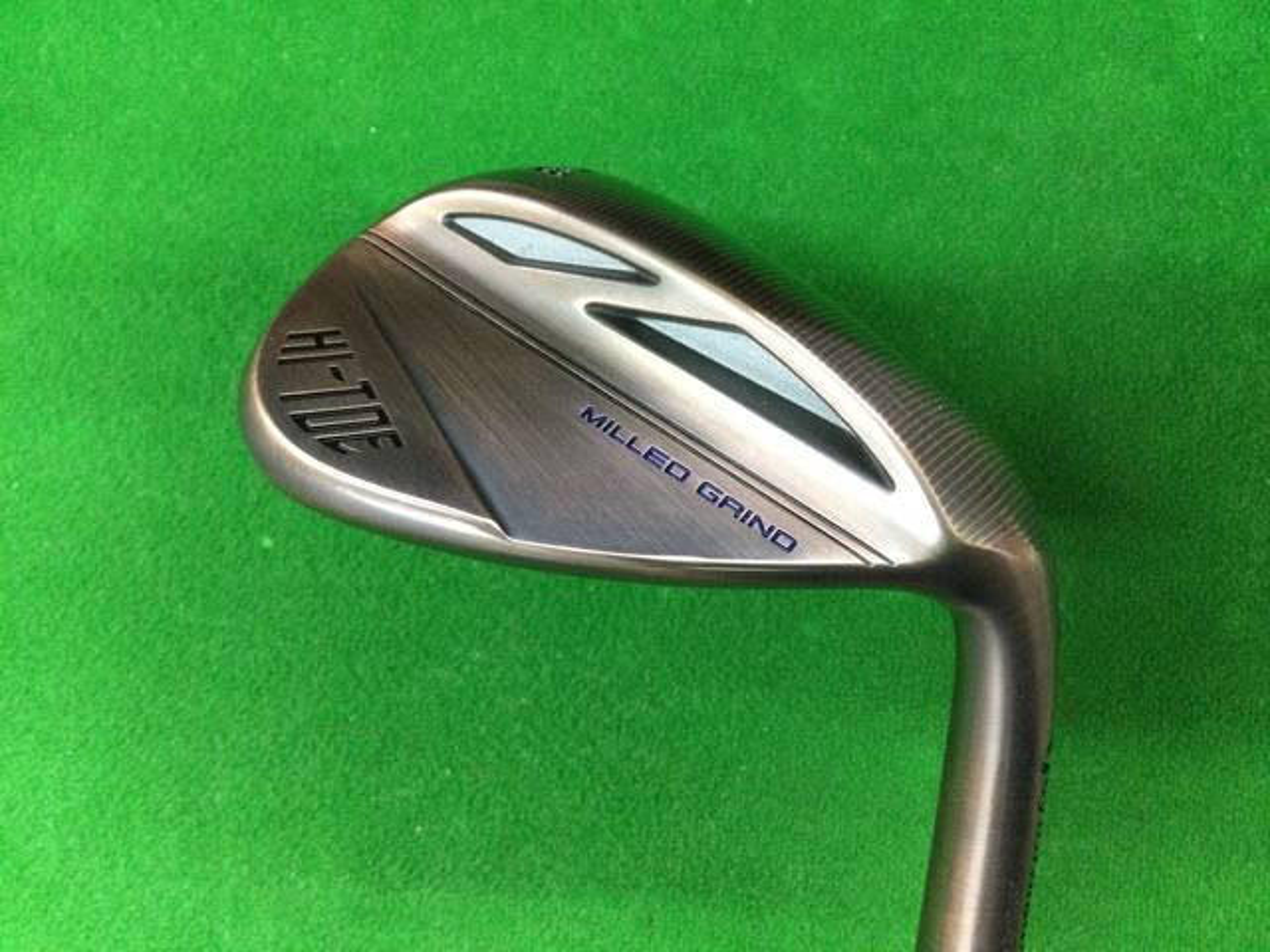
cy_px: 476
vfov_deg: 45.4
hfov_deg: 58.4
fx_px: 1137
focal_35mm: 31
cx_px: 635
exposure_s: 1/30
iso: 160
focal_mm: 3.3
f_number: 2.4
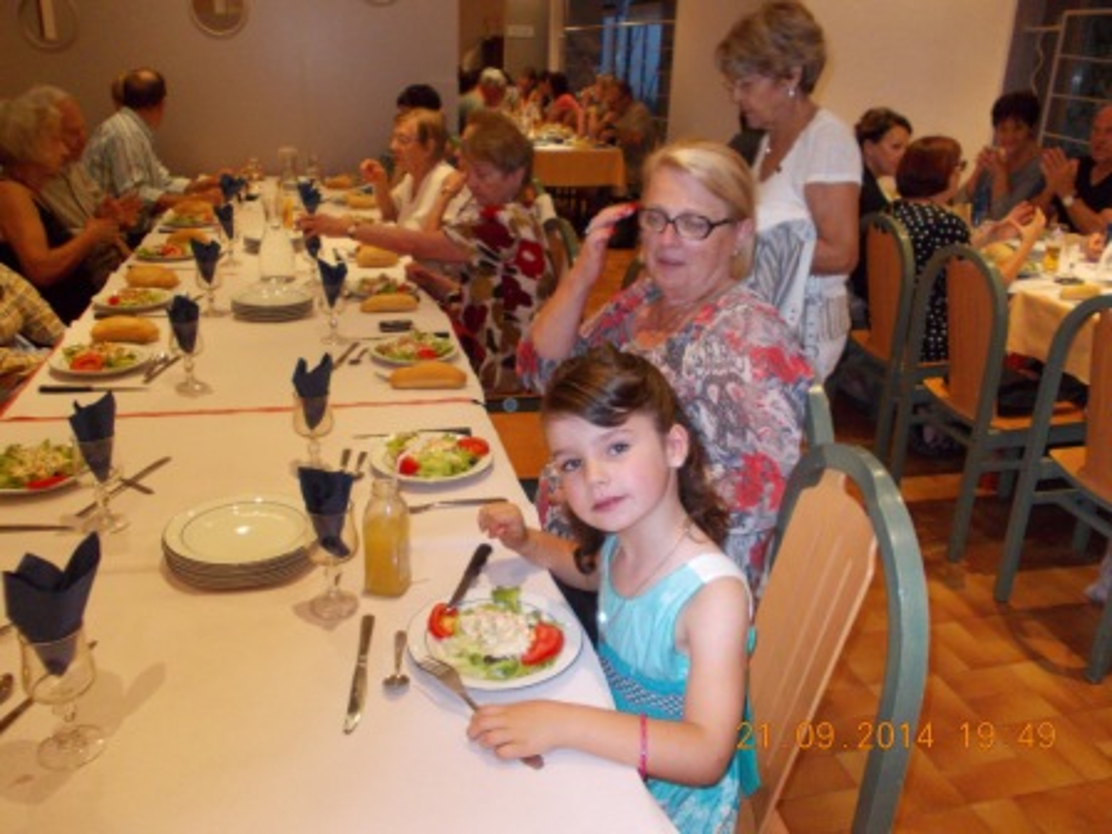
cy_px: 417
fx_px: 899
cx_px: 556
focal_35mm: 28
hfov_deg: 63.4
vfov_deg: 49.7
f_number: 2.7
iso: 200
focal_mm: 4
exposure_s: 1/25
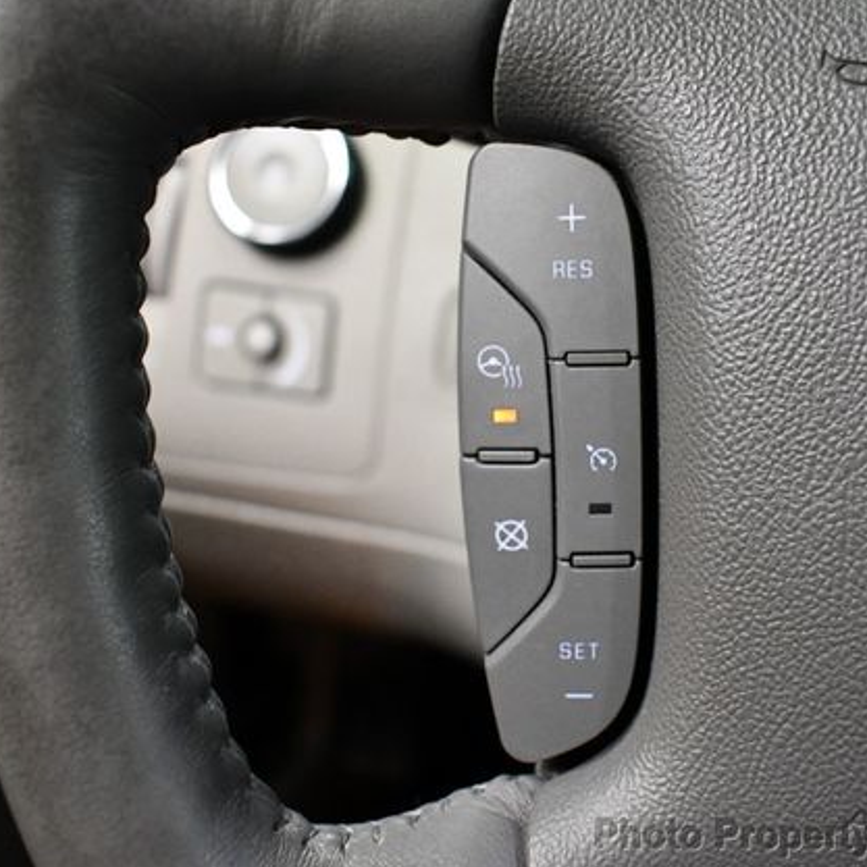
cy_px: 430
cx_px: 570
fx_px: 1332
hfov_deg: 35.7
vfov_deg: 36.1
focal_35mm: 47
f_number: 3.5
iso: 3200
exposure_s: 1/125
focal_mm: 18
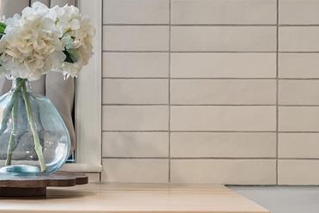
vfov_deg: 8.3
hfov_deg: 12.3
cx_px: 8
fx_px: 1462
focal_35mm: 165
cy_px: 133
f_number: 2.8
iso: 100
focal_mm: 60
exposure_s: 1/20
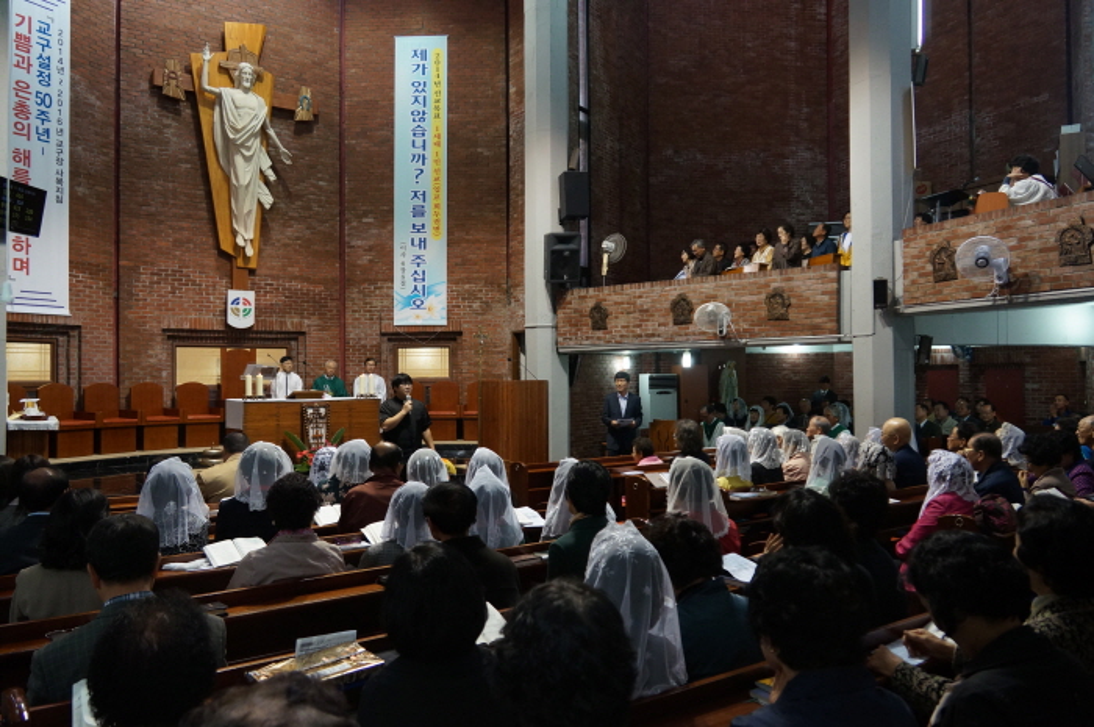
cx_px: 547
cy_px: 364
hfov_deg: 67.4
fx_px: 820
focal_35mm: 27
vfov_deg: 47.8
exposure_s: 1/60
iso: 1000
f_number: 4
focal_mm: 18
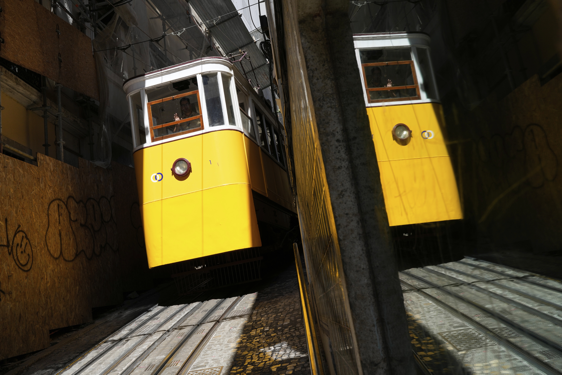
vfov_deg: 37.9
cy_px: 188
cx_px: 281
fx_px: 546
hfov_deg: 54.4
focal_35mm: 35
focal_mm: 35
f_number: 11
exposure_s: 1/320
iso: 250
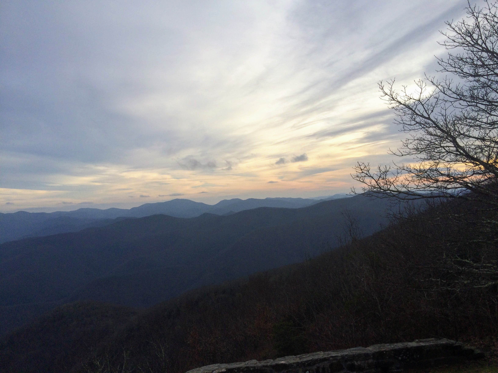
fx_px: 417
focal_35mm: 29
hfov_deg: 61.7
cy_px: 186
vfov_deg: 48.2
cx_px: 249
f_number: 2.2
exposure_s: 1/1244
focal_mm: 4.15
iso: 32
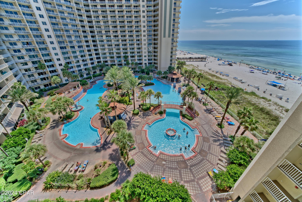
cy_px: 101
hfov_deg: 108.3
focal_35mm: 13
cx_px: 151
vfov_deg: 85.5
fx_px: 109
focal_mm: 13
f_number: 18
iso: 200
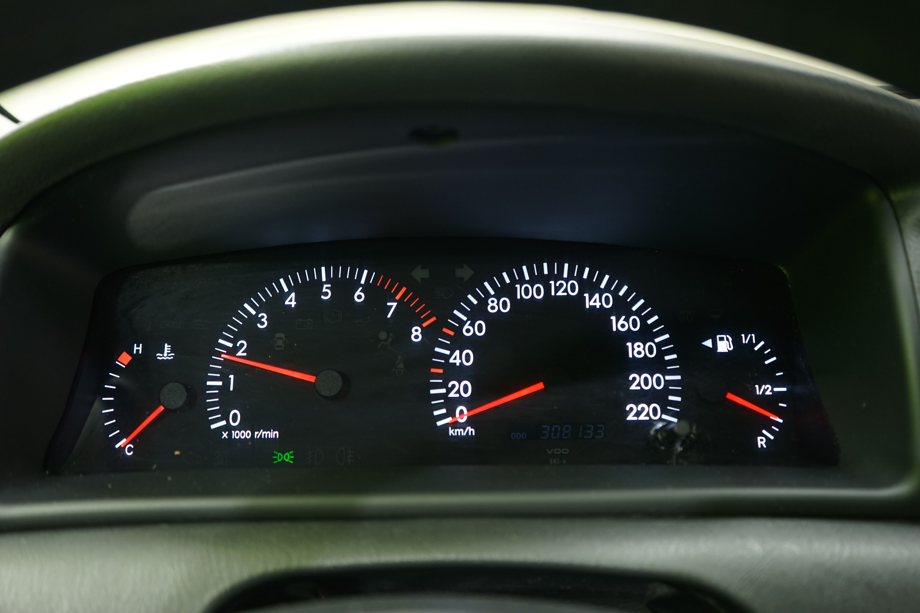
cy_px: 306
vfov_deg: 41.1
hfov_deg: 58.7
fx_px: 818
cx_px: 460
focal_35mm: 32
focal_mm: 32
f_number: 4
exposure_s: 1/13
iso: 800
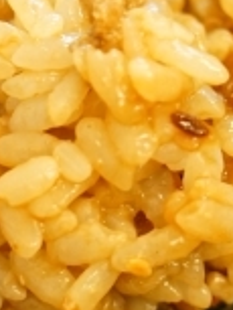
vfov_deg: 4.7
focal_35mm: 423
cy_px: 159
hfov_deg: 3.5
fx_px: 3791
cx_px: 164
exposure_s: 1/100
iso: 2000
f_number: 4
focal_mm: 84
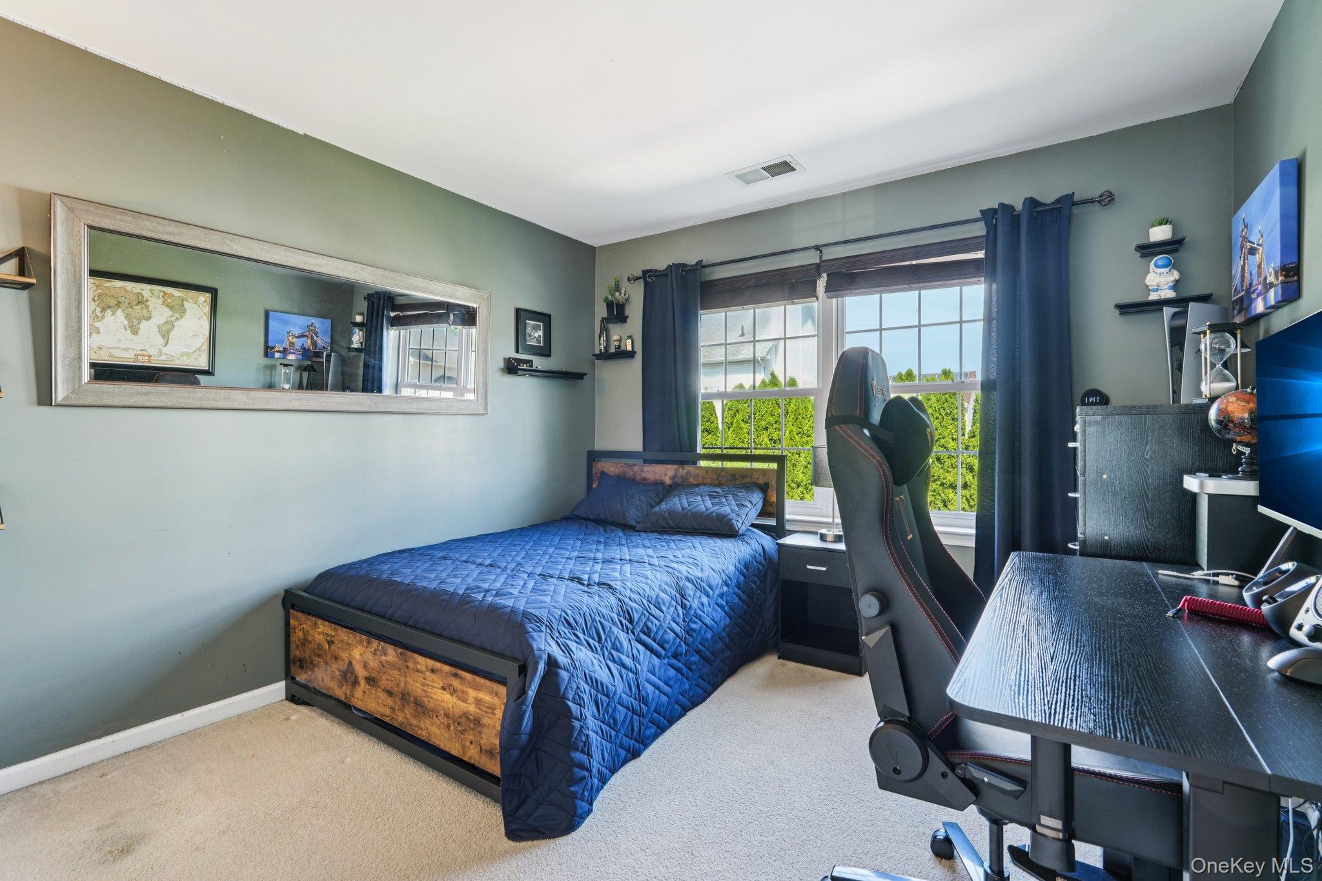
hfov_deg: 96.7
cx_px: 661
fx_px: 587
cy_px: 440
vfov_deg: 73.7
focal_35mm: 16
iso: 400
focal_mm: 16
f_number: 9
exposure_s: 1/8
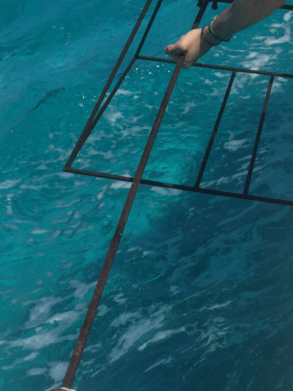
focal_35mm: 68
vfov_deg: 27.5
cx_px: 216
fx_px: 767
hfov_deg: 21.4
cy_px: 39
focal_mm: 4.15
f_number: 2.2
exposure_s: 1/7937
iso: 32
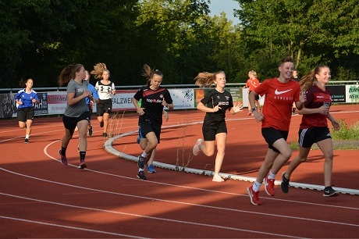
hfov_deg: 14.0
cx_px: 180
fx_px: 1465
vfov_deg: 9.3
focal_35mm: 147
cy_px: 120
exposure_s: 1/1250
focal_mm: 98
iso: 400
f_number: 5.6
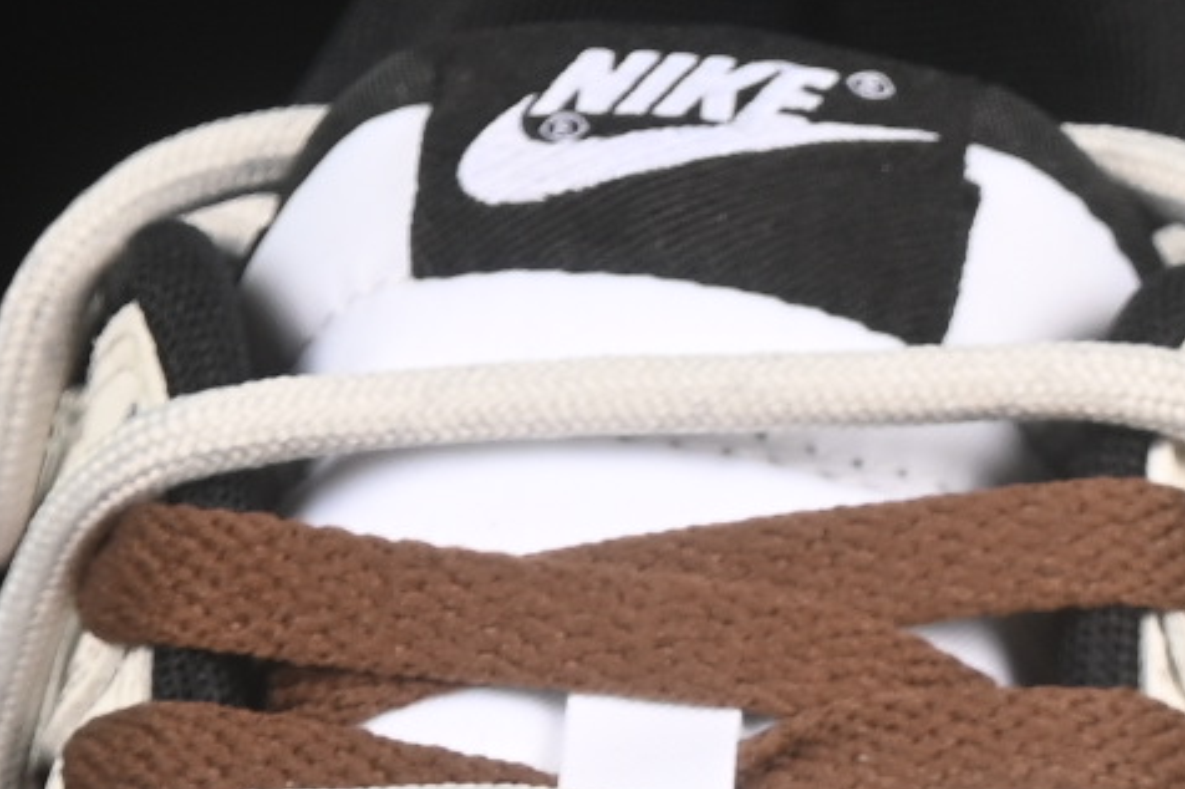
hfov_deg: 4.7
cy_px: 1976
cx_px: 1451
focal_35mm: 439
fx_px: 14445
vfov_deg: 3.1
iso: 160
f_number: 6.3
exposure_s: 1/60
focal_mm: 50
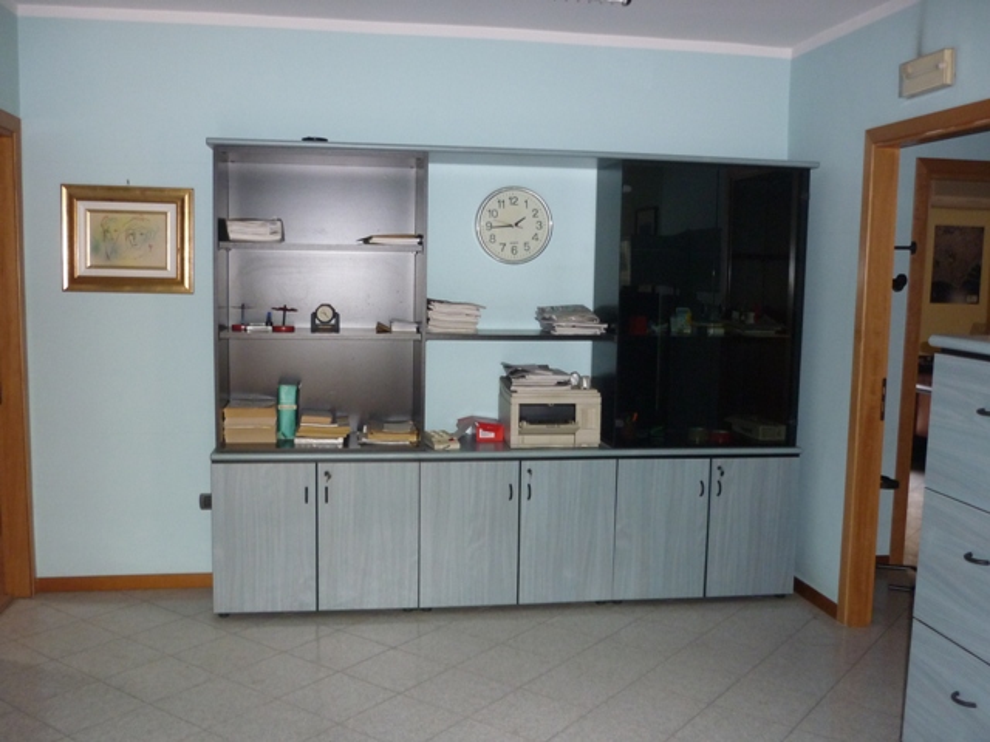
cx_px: 495
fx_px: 944
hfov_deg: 55.4
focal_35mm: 33
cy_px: 371
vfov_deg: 42.9
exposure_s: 1/30
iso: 250
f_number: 2.8
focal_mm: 5.5
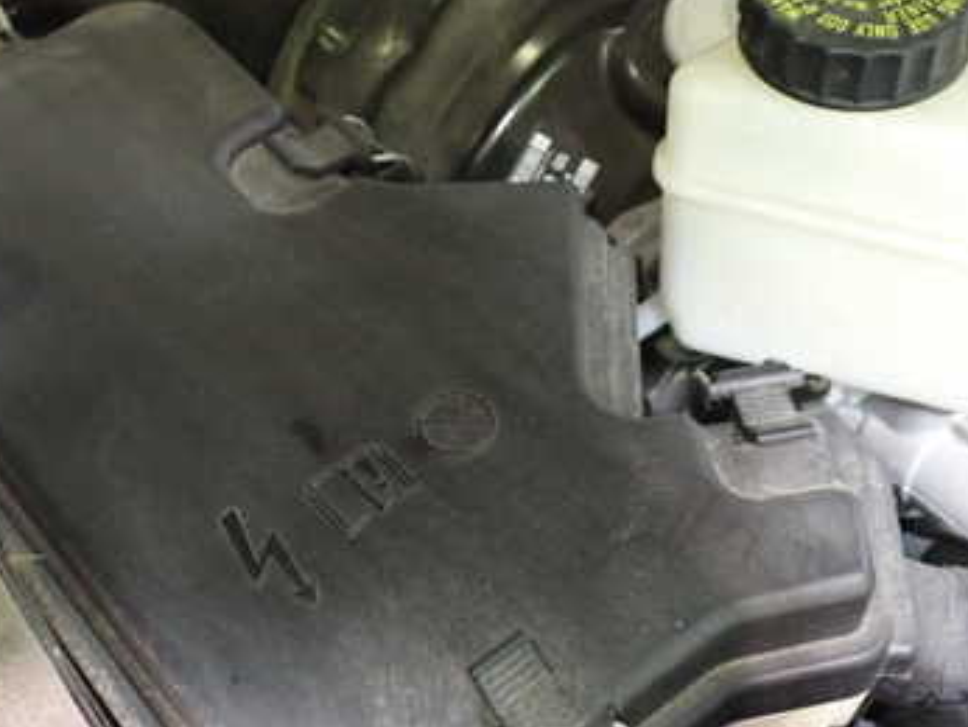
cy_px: 487
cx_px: 439
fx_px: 1455
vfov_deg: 27.9
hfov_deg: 36.8
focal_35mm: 52
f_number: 2.3
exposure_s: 1/30
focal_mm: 5.4
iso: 800
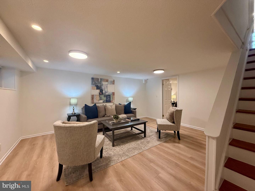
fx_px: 103
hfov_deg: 102.1
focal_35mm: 14
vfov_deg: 85.7
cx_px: 128
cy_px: 96
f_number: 2.2
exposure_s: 1/120
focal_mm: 2.22
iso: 320
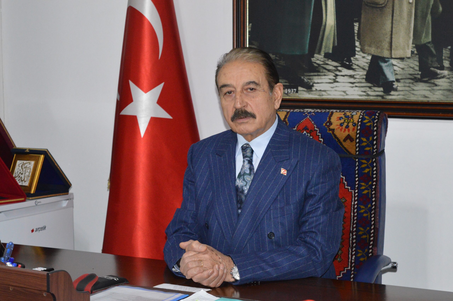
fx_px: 1037
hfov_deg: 24.6
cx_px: 226
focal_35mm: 82
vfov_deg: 16.5
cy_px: 150
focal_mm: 55
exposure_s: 1/60
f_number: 5.6
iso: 2500
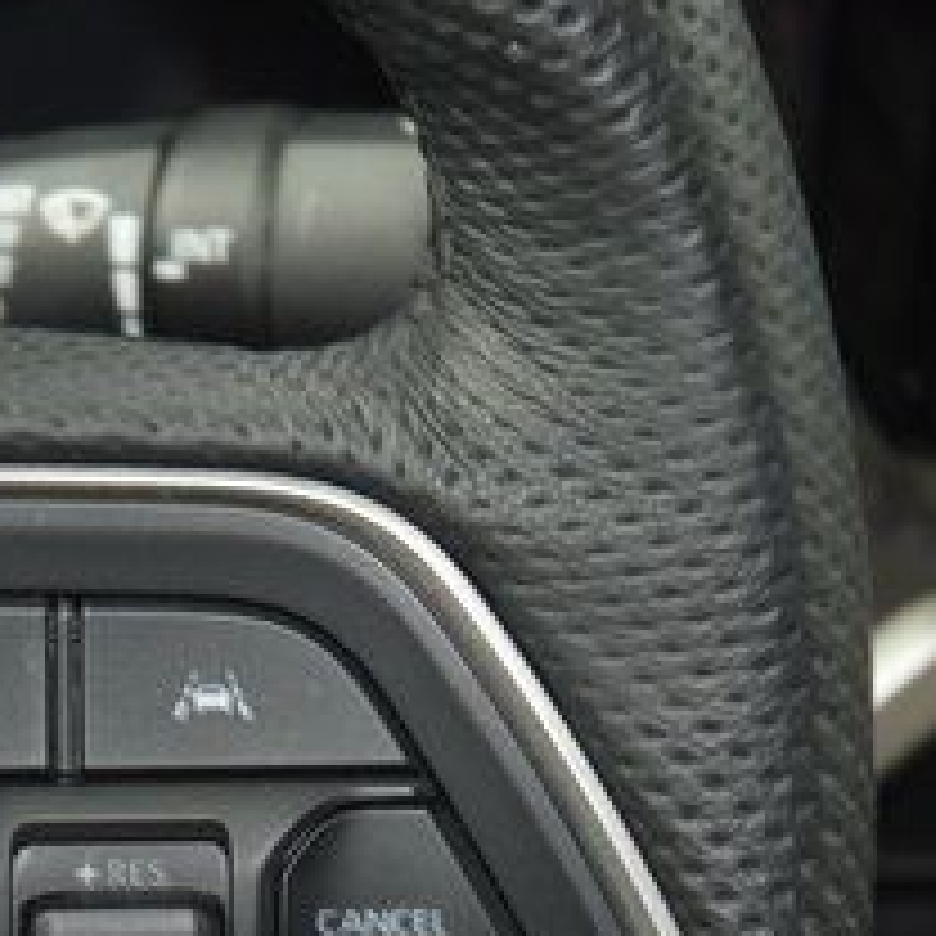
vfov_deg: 6.4
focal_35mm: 275
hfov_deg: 6.4
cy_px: 848
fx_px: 8413
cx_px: 158
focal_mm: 70
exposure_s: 1/20
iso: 1800
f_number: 4.5
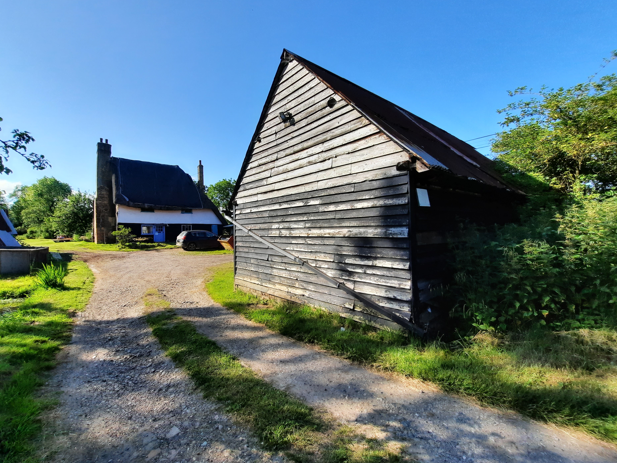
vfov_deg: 85.7
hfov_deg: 102.0
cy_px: 226
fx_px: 250
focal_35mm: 14
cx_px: 291
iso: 40
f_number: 2.2
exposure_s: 1/1164
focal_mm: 1.74
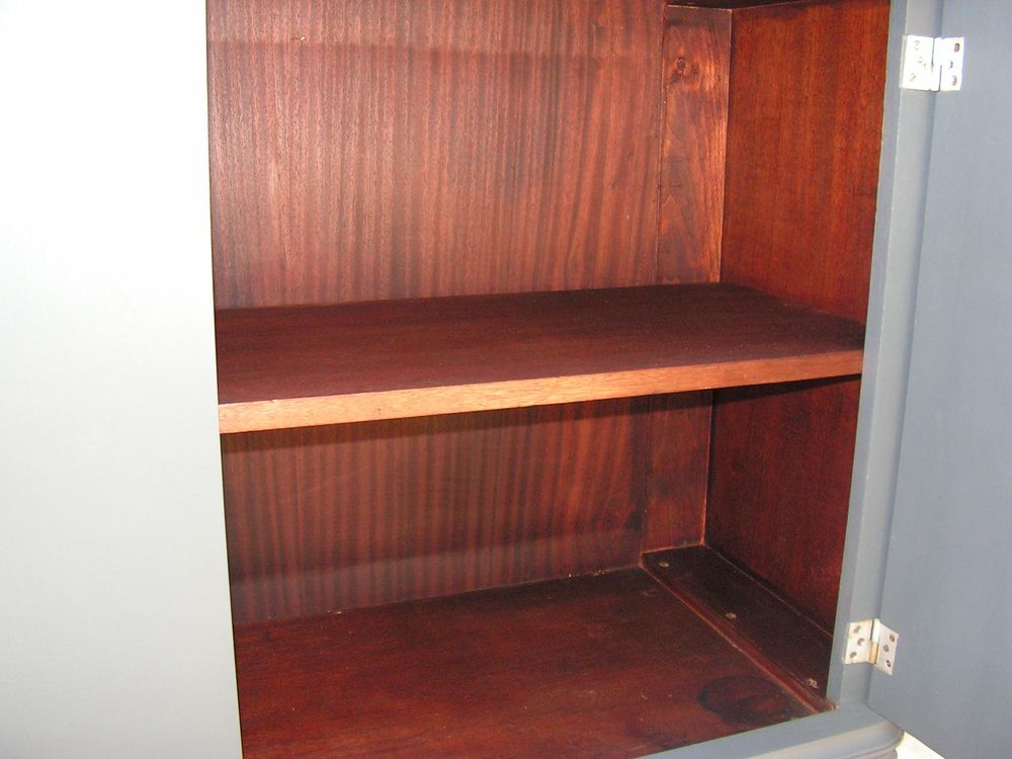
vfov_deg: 39.7
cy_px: 380
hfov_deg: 51.4
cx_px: 506
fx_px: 1052
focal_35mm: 36
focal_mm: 6
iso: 200
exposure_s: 1/40
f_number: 3.2
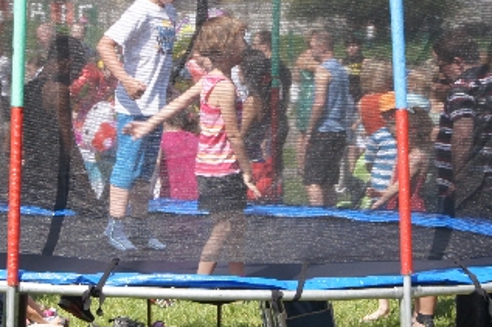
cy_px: 103
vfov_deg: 9.6
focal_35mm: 142
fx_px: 1940
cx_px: 241
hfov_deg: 14.5
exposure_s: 1/160
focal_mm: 50
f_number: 13
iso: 200
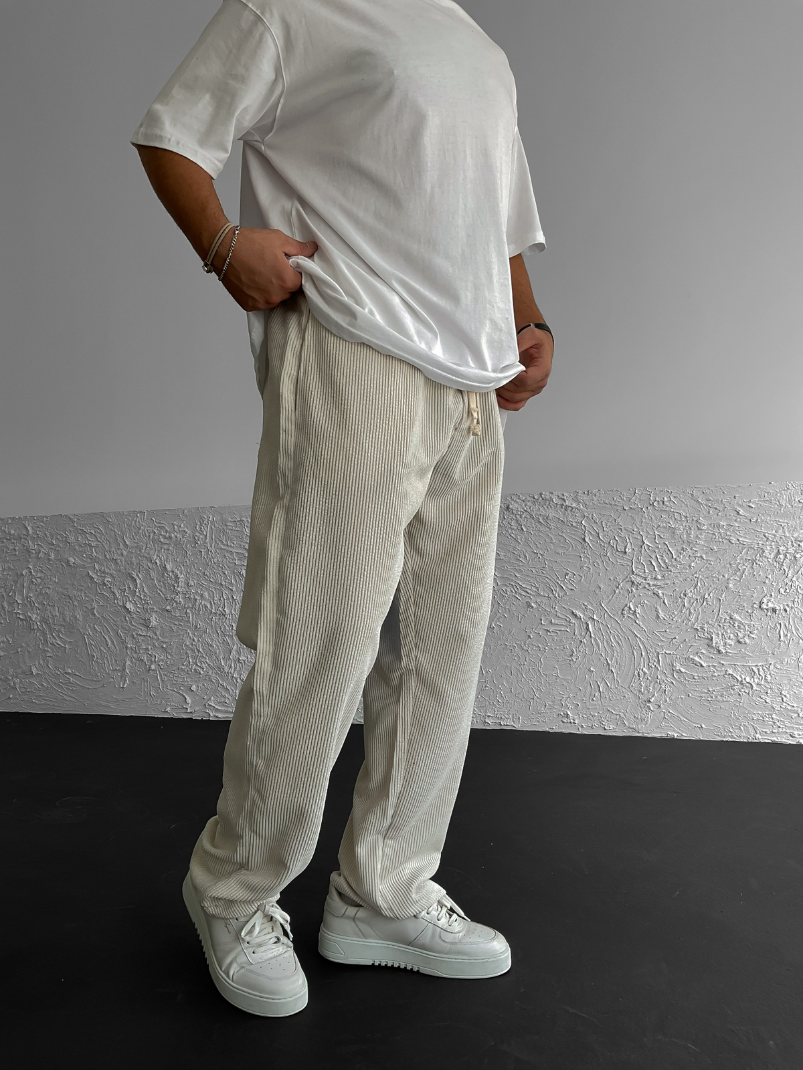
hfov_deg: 48.2
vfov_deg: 61.7
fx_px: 897
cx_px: 402
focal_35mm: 29
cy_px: 535
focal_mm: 3
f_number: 1.8
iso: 16
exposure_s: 1/160
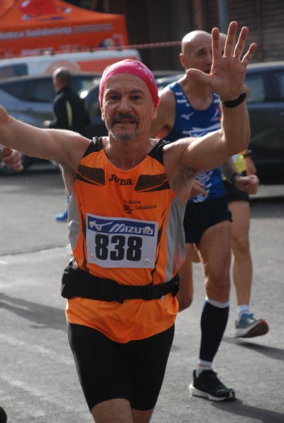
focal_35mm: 151
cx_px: 142
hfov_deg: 9.1
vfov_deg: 13.6
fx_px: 1778
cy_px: 212
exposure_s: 1/1000
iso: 1000
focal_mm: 100
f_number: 5.6
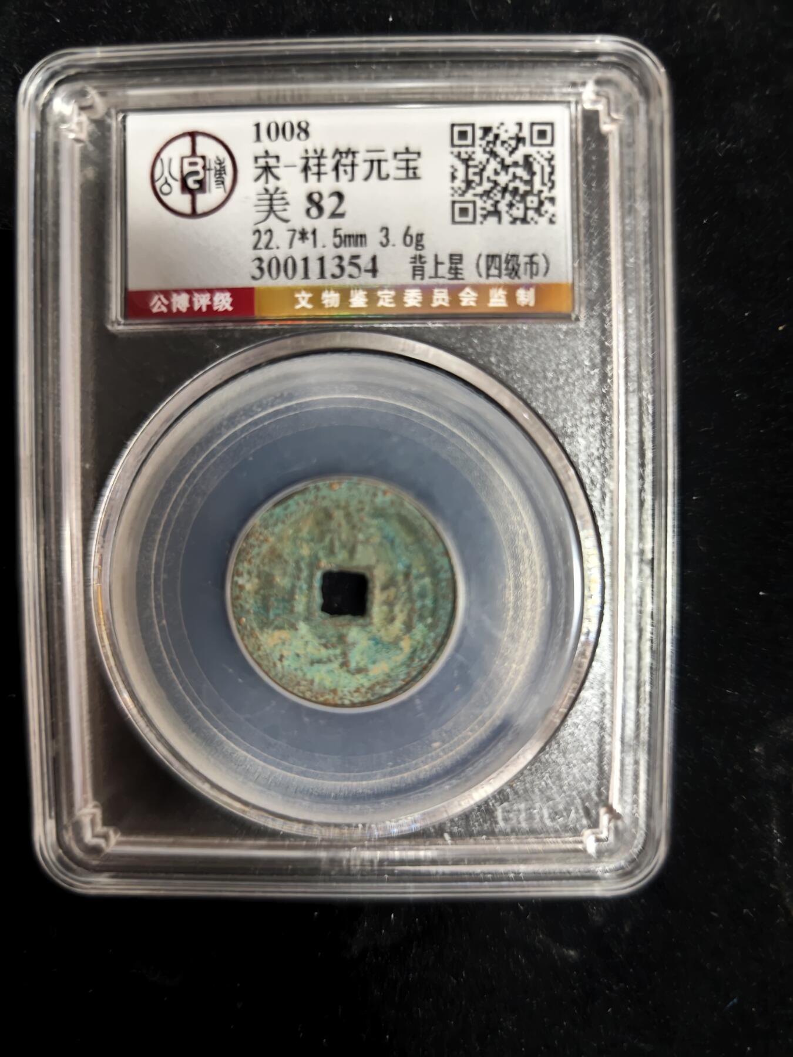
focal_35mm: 23
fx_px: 703
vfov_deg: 73.9
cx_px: 396
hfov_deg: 58.9
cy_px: 528
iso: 1600
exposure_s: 1/25
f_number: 1.62
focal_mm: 6.55
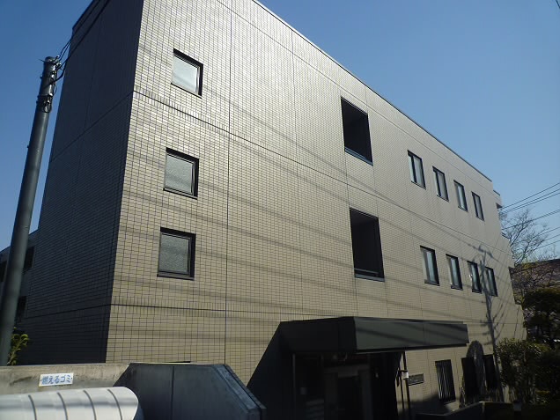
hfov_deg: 69.4
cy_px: 210
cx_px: 280
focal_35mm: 25
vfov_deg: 54.9
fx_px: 404
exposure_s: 1/800
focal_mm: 4.4
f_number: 4.5
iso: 100
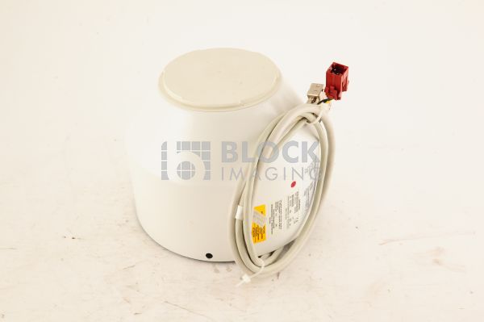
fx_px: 672
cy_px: 161
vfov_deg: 26.9
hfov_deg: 39.6
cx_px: 242
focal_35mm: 50
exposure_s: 1/125
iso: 1600
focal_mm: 50
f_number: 13
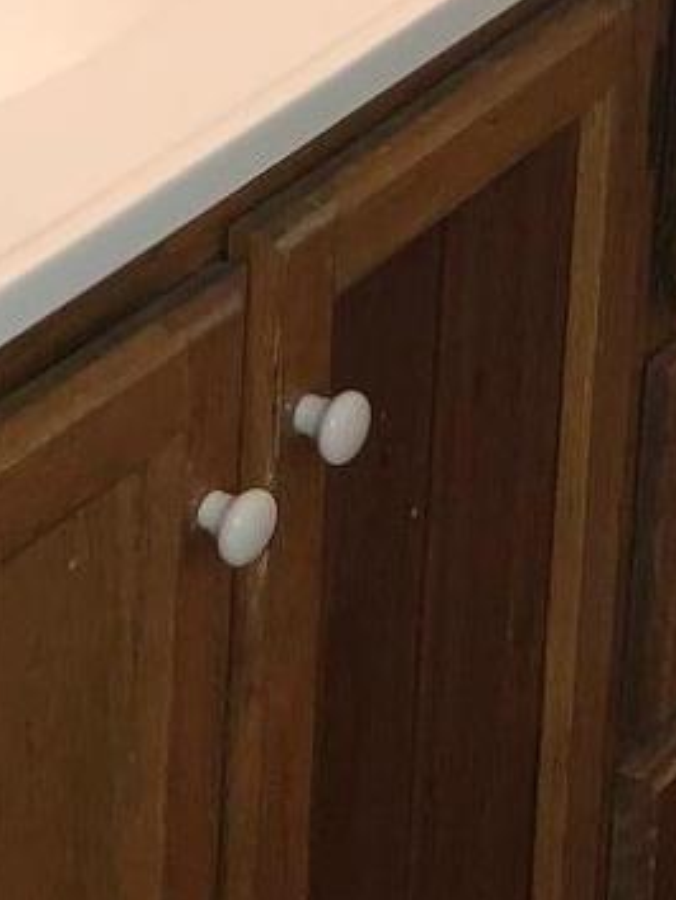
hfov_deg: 9.4
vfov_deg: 11.9
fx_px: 4109
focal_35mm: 158
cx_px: 590
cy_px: -478
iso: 32
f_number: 1.8
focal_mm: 3.99
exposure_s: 1/16
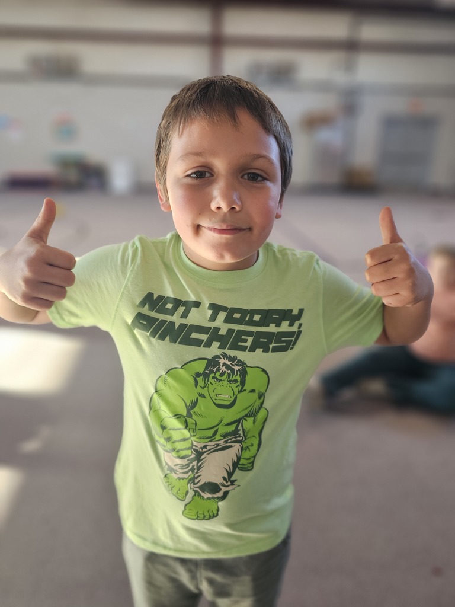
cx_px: 228
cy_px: 304
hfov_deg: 58.9
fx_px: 403
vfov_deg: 73.9
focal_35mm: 23
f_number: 1.7
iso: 320
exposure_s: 1/120
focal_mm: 6.3
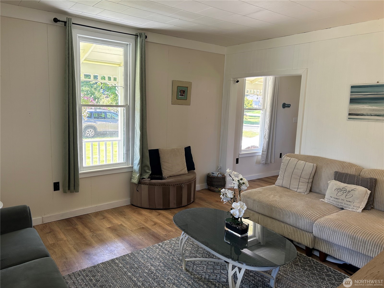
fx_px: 288
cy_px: 144
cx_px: 192
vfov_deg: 53.1
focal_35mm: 26
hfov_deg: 67.3
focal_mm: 5.7
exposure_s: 1/140
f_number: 1.5
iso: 64
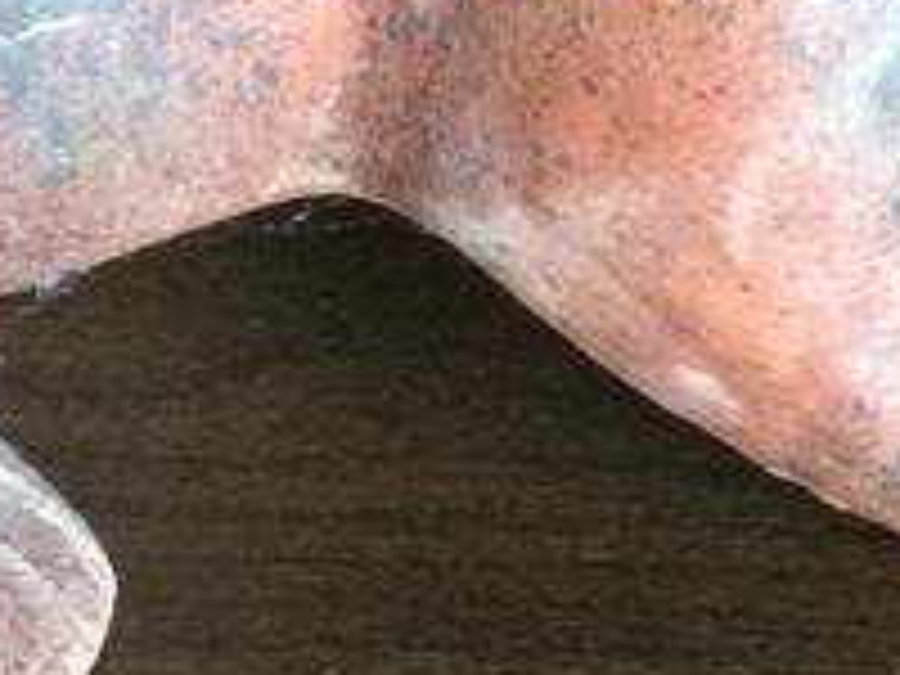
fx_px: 3510
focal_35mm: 135
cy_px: -452
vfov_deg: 10.5
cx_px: 176
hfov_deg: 14.5
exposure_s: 1/30
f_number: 2.2
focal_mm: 4.12
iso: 250
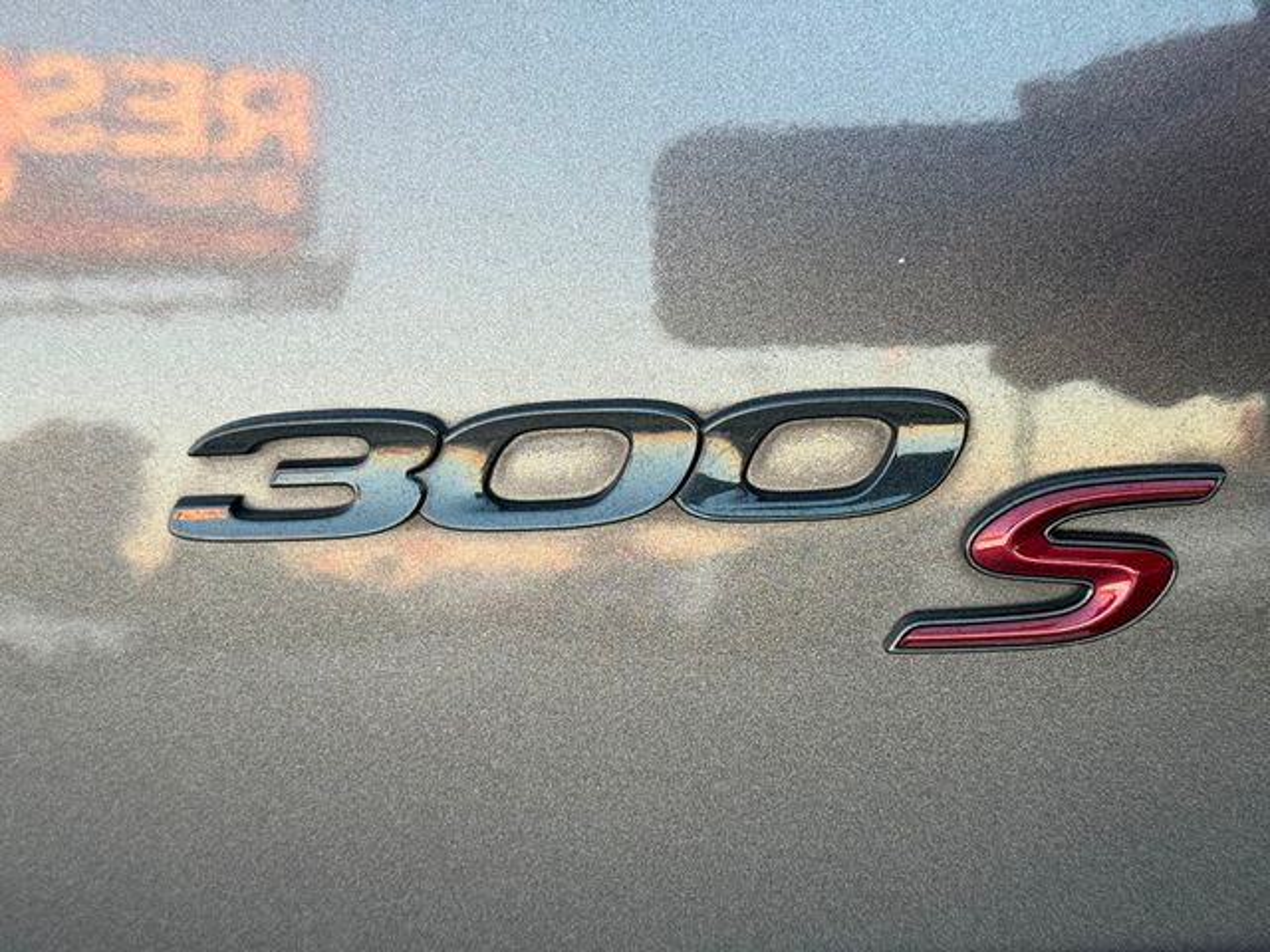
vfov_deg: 30.3
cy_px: 476
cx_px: 635
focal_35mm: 48
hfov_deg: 39.7
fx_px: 1761
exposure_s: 1/121
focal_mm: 6.76
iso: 80
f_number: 1.78
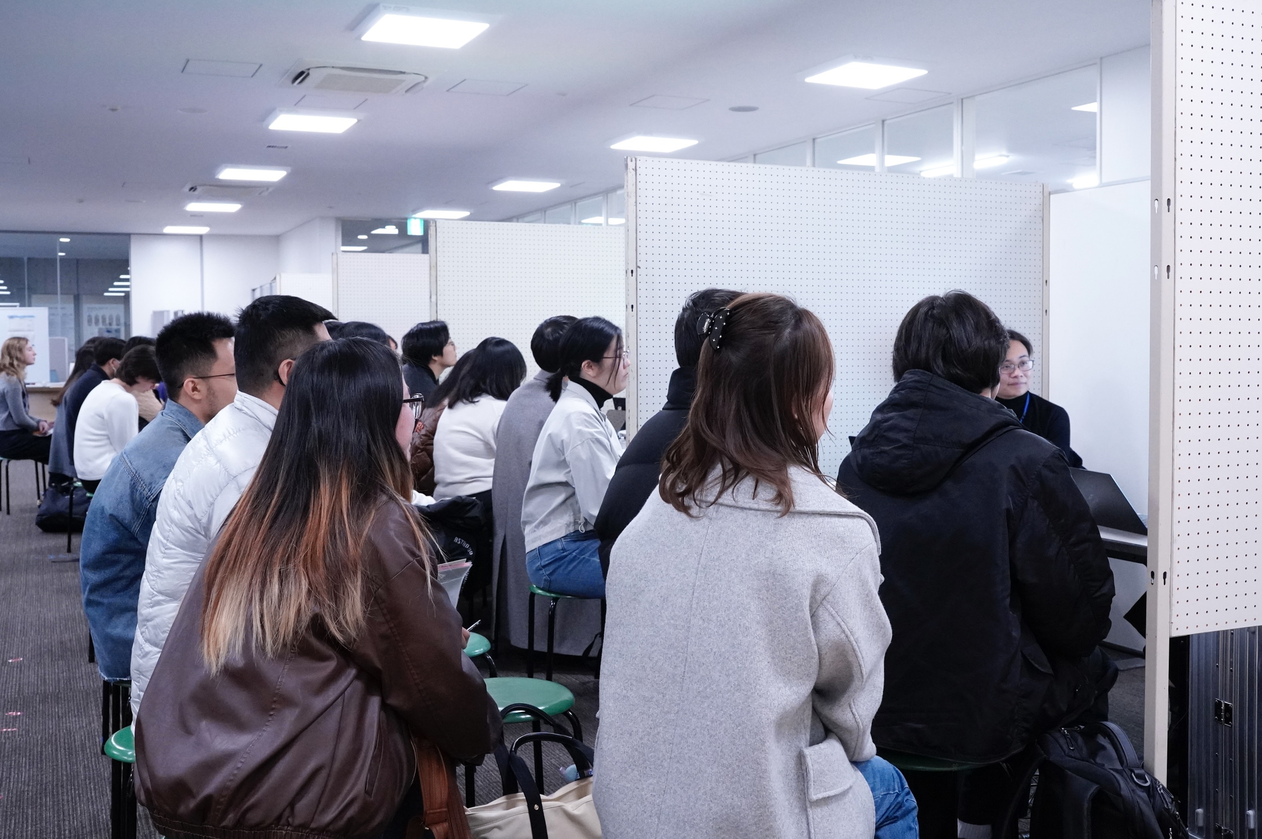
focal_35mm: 35
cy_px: 420
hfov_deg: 54.1
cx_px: 631
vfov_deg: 37.5
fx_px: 1234
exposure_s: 1/160
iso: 4000
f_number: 5.6
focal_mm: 23.5
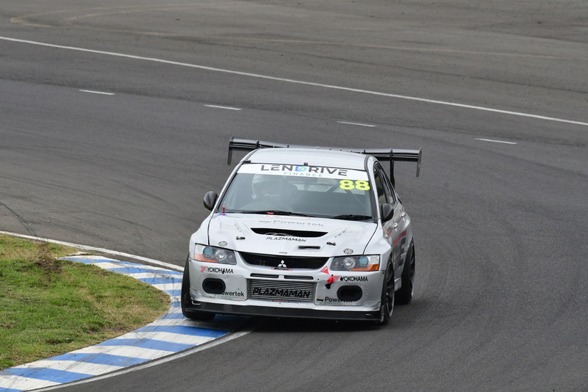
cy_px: 196
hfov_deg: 2.7
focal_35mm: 750
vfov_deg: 1.8
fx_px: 12254
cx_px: 294
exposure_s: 1/640
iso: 800
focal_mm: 500
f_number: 11
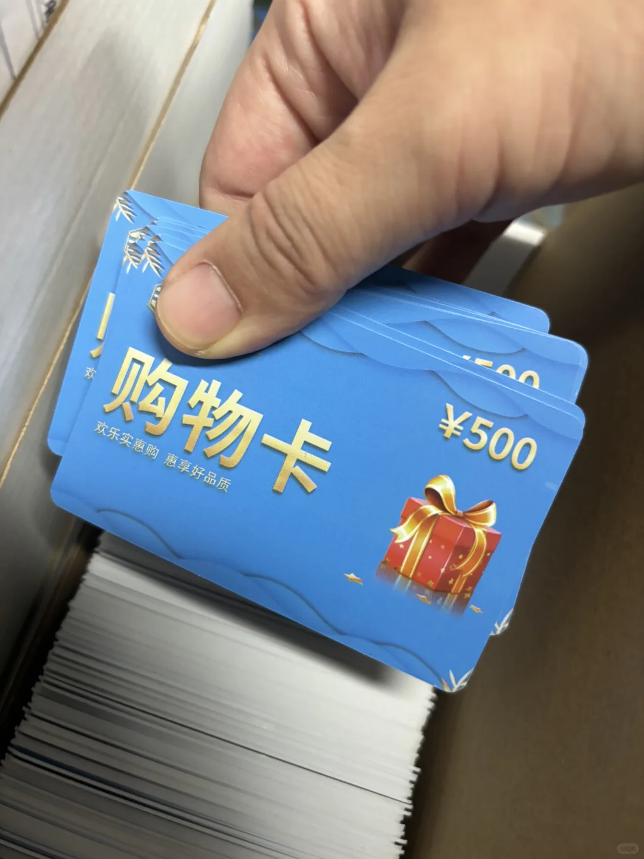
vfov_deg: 67.3
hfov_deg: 53.1
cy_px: 430
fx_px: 645
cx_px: 322
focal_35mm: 26
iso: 400
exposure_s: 1/50
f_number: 1.6
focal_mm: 5.96
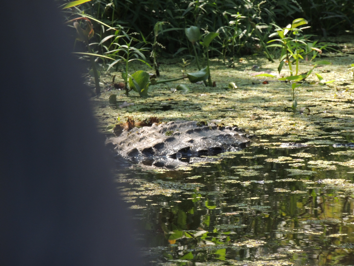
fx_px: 5113
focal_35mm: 500
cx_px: 177
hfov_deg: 4.0
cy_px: 133
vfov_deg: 3.0
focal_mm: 89.1
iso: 400
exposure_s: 1/500
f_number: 4.9
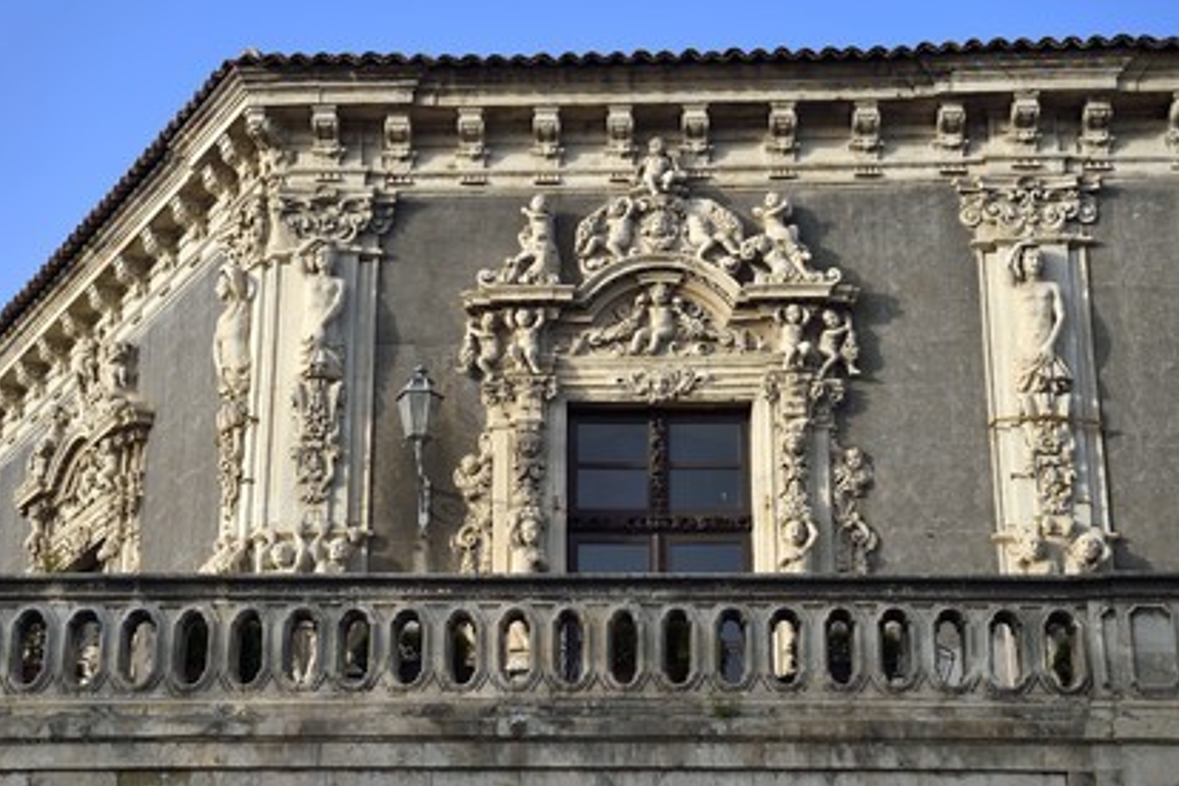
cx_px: 584
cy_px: 390
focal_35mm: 71
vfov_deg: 19.2
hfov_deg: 28.5
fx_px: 2325
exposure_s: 1/400
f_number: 8
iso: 200
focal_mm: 70
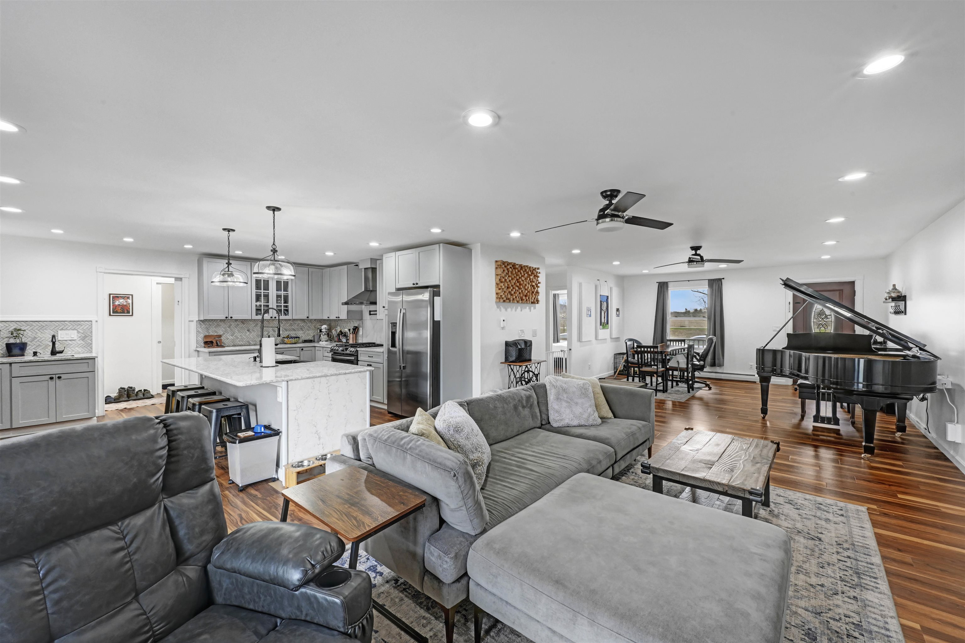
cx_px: 482
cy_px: 322
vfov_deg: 81.2
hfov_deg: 104.3
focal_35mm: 14
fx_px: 375
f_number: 14
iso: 2000
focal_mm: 14
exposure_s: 1/500
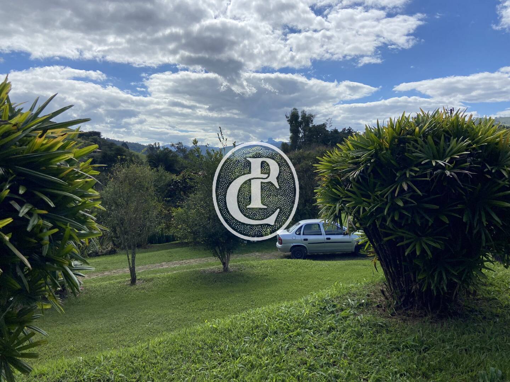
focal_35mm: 26
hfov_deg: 67.3
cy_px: 191
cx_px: 255
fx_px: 383
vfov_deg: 53.1
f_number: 1.8
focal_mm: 4.25
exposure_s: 1/4444
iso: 32
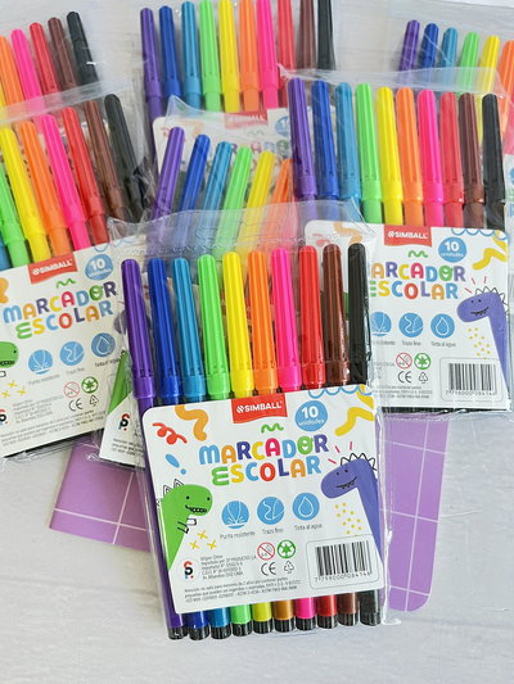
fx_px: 515
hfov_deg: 53.1
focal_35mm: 26
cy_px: 342
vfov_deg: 67.3
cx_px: 257
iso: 100
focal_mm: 5.1
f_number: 1.6
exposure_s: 1/50
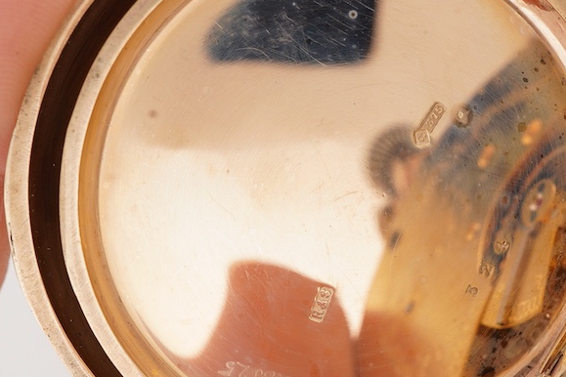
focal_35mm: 70
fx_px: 1100
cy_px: 207
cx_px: 370
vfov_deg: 19.5
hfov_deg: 28.7
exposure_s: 1/125
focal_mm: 30
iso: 250
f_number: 22
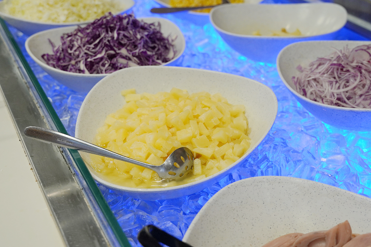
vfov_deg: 24.5
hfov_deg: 35.8
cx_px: 255
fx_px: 567
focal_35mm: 55
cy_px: 88
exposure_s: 1/160
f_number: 4
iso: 800
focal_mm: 36
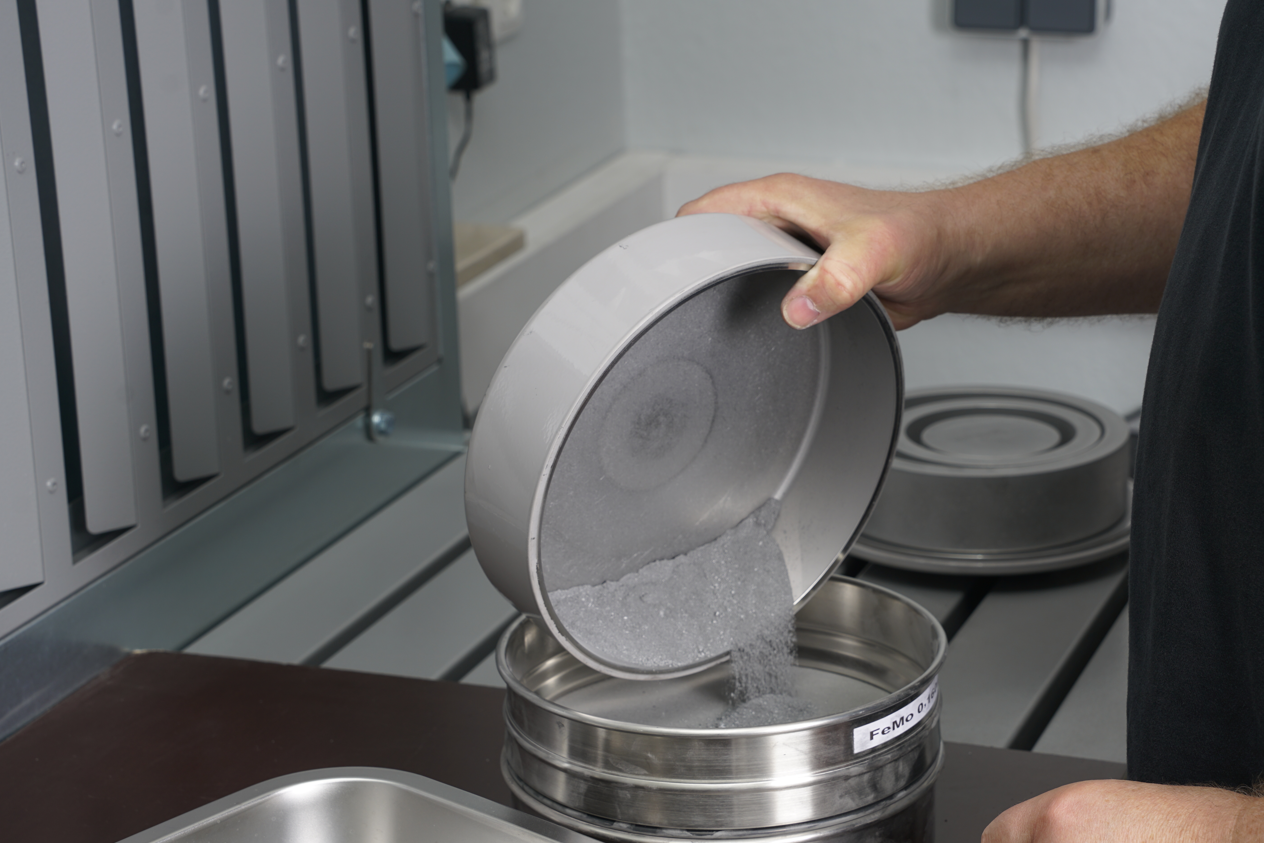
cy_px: 499
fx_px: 3125
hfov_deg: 22.8
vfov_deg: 15.4
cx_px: 817
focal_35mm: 89
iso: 100
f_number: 8
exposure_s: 1/160
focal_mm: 63
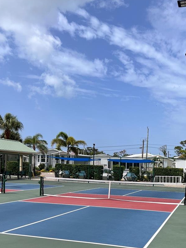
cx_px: 127
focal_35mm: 39
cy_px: 177
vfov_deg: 46.6
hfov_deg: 36.4
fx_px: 279
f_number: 1.5
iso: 50
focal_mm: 5.7
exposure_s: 1/6993
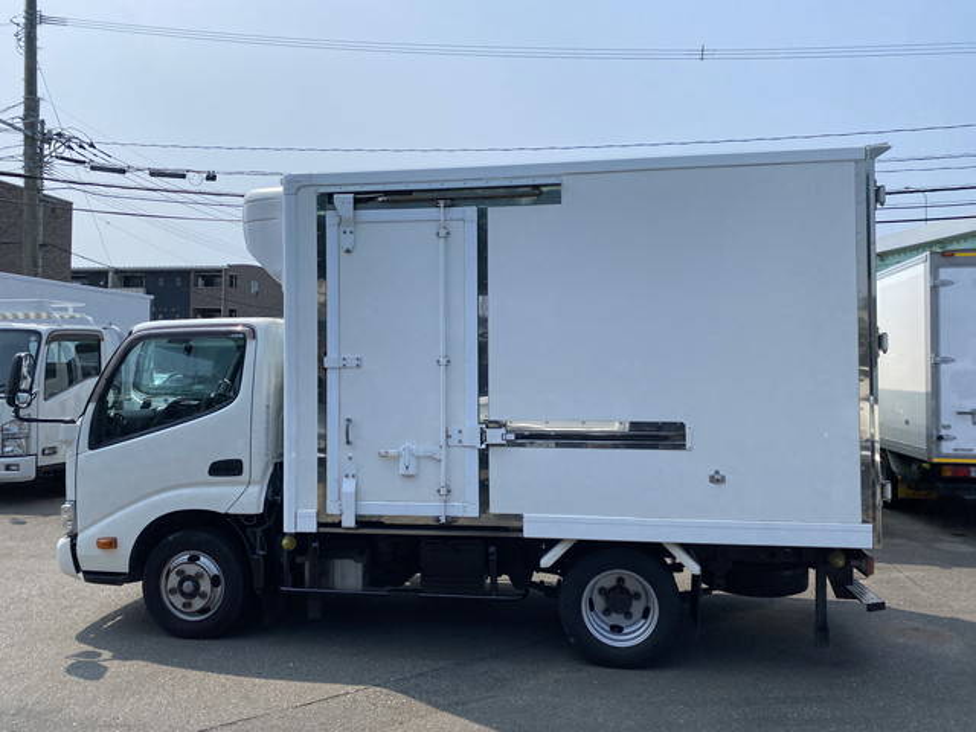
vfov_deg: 53.1
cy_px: 366
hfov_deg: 67.3
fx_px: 733
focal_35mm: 26
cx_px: 488
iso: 32
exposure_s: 1/4808
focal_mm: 4.25
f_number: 1.8
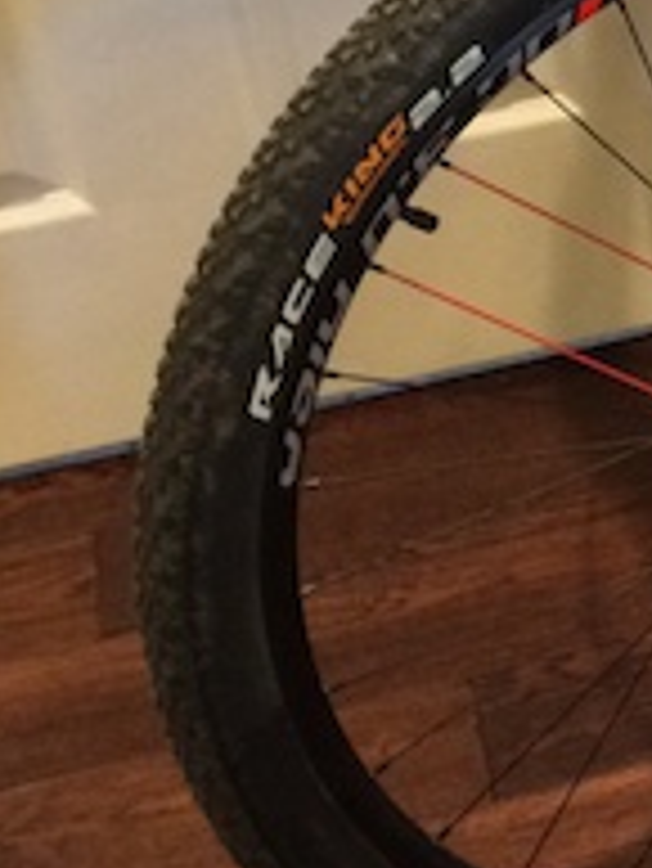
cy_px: 22
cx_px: 1340
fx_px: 3010
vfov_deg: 16.1
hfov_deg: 11.1
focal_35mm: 120
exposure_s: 1/17
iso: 320
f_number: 2.2
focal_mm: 4.15
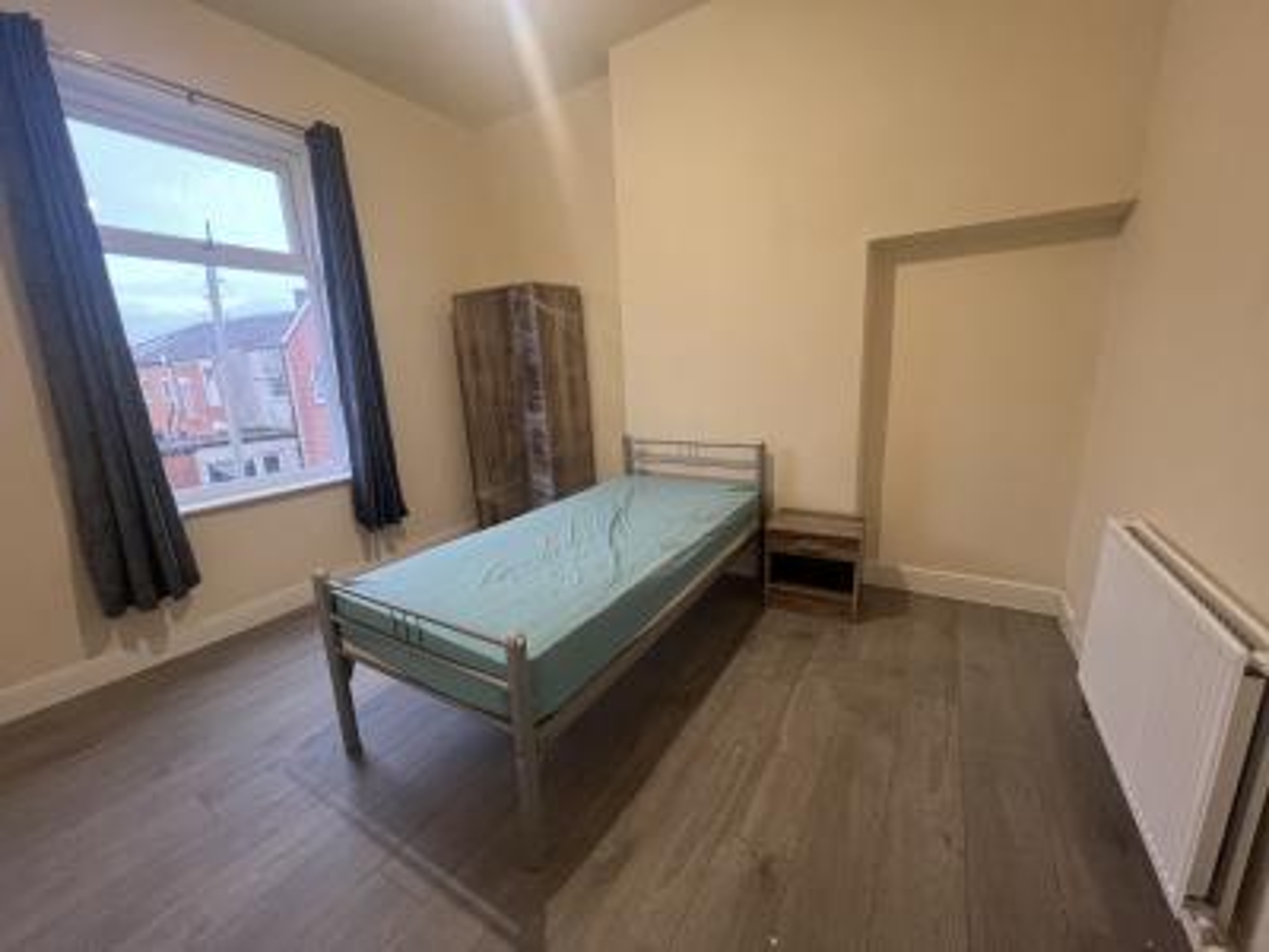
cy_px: 476
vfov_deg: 89.9
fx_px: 477
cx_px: 634
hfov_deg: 106.2
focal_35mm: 13
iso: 250
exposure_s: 1/62
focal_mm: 1.57
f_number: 1.8
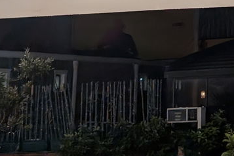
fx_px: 728
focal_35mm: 112
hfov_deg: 16.9
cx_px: 330
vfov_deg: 11.4
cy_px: -121
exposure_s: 1/44.2
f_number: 1.68
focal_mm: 6.9
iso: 23
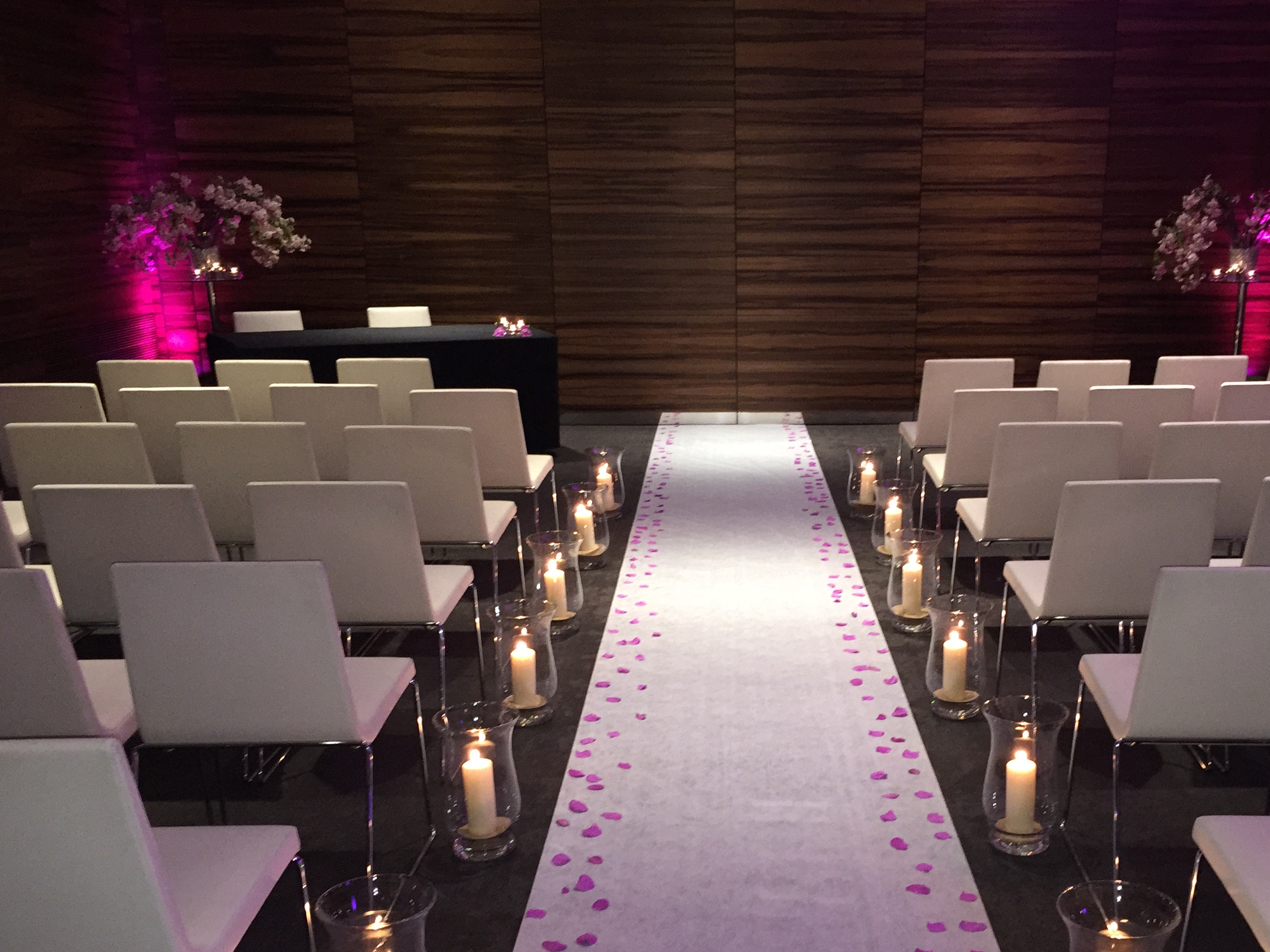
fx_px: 1394
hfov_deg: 48.7
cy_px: 611
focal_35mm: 38
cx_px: 762
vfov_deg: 37.4
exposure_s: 1/17
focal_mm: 4.15
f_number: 2.2
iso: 250
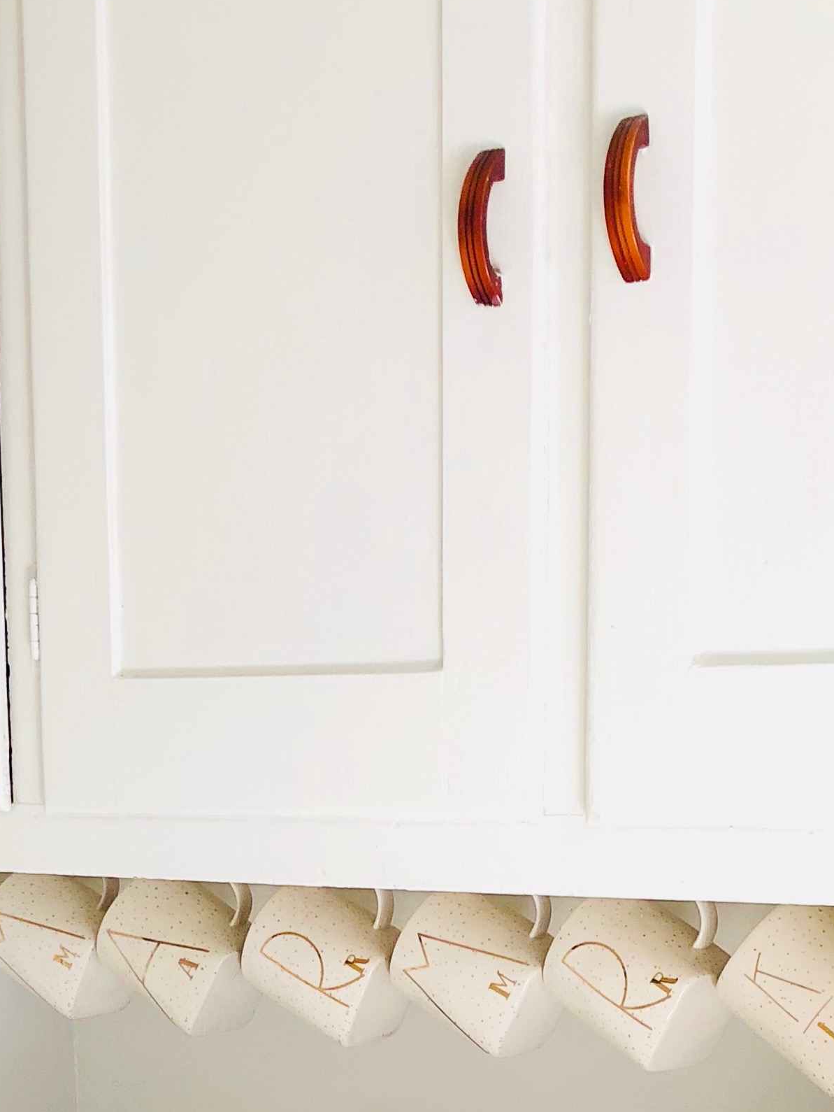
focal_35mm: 71
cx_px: 398
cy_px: 1097
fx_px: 2280
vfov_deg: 26.1
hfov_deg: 20.7
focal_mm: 4
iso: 32
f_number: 1.8
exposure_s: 1/30
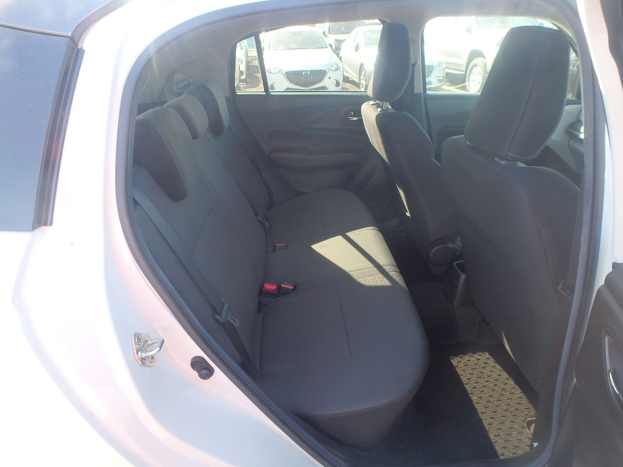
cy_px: 234
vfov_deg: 63.4
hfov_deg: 79.0
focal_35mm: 21
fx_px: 378
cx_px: 312
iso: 125
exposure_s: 1/80
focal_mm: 3.7
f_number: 3.5
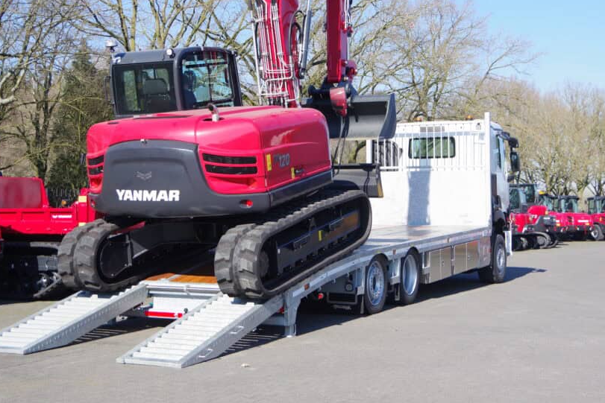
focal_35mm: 53
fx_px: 891
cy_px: 164
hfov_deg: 37.5
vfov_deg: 25.5
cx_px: 313
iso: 200
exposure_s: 1/500
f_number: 4.5
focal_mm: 28
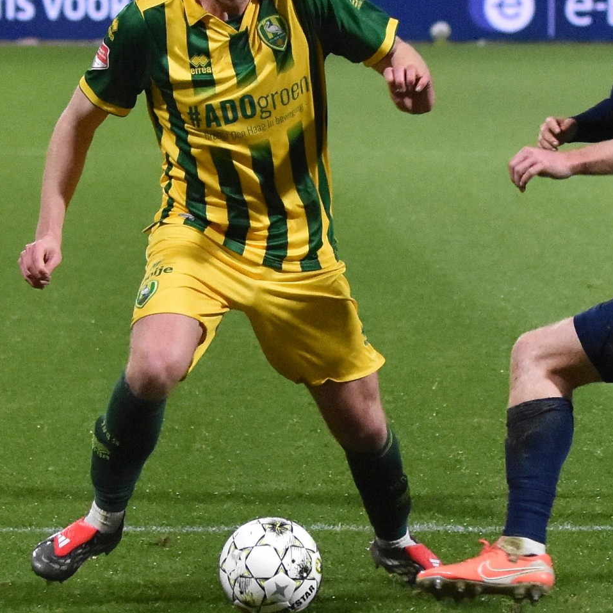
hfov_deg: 9.7
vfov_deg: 9.8
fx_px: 3586
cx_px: 519
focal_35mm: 179
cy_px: 244
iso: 2500
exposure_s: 1/640
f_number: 2.8
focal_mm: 70
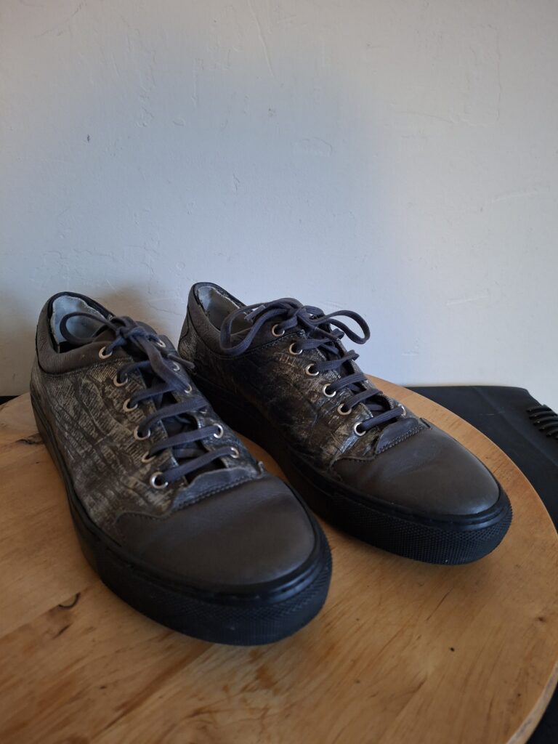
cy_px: 372
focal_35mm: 23
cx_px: 279
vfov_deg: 73.9
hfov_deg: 58.9
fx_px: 494
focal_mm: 5.54
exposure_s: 1/25
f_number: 1.8
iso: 640
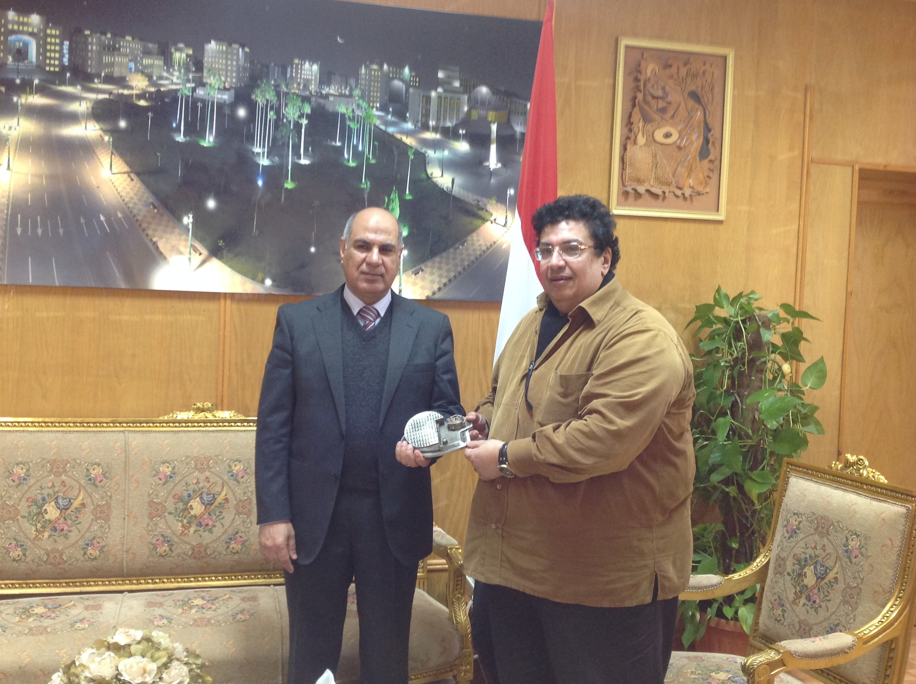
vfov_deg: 36.7
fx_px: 1030
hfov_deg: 47.9
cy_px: 334
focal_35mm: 39
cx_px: 415
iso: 100
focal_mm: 4.28
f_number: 2.4
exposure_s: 1/17
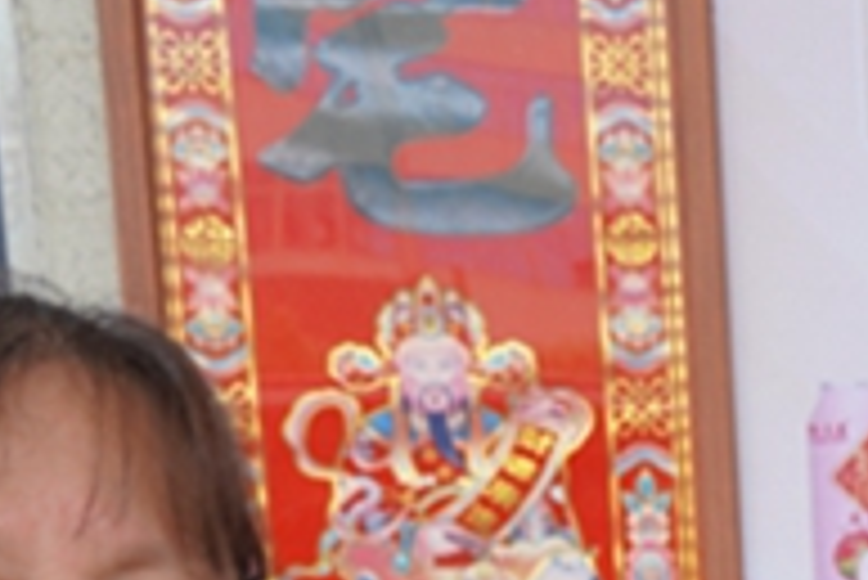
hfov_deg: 13.7
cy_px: 1268
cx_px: 1318
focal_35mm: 140
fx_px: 3378
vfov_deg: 9.1
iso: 100
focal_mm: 20
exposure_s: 1/80
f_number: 5.6
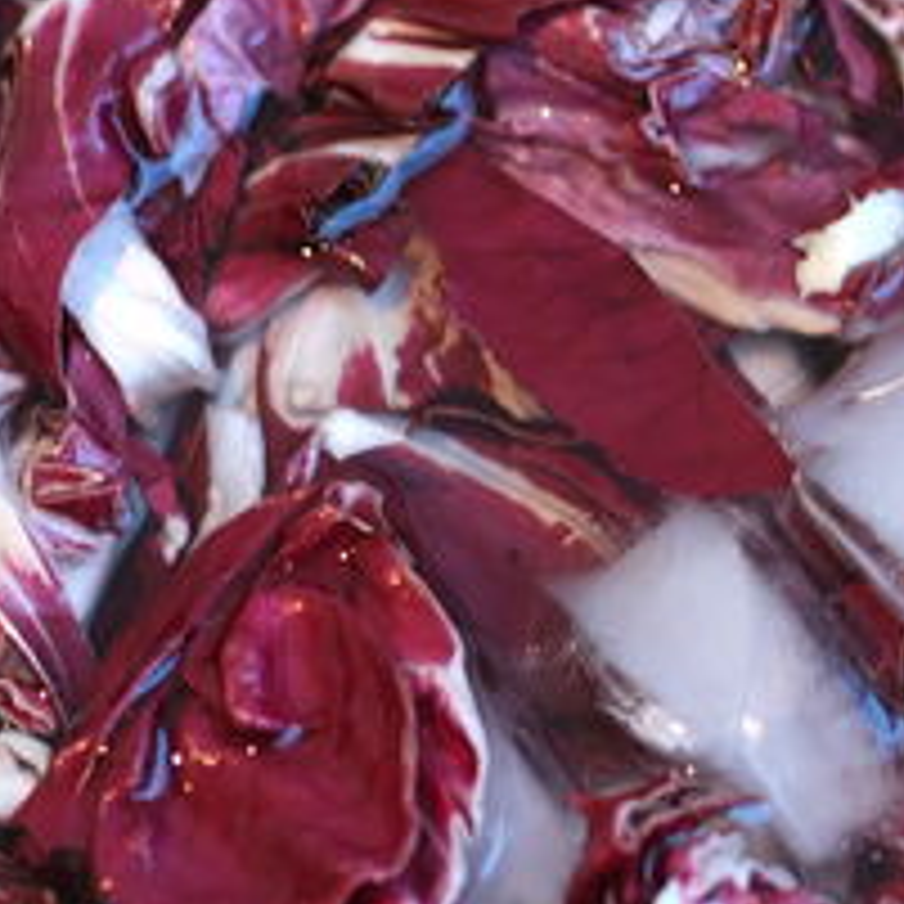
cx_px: 944
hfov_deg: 12.1
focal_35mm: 143
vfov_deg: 12.2
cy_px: 450
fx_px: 4225
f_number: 2.8
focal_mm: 30
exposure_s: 1/42
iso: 200
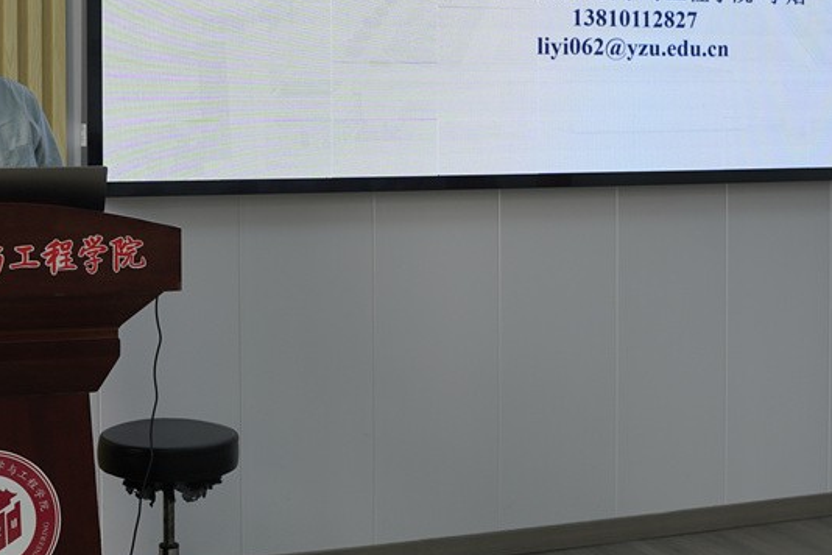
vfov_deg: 23.2
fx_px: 1340
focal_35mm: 58
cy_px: 142
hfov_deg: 34.0
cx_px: 249
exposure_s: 1/160
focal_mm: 31
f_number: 4
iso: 200
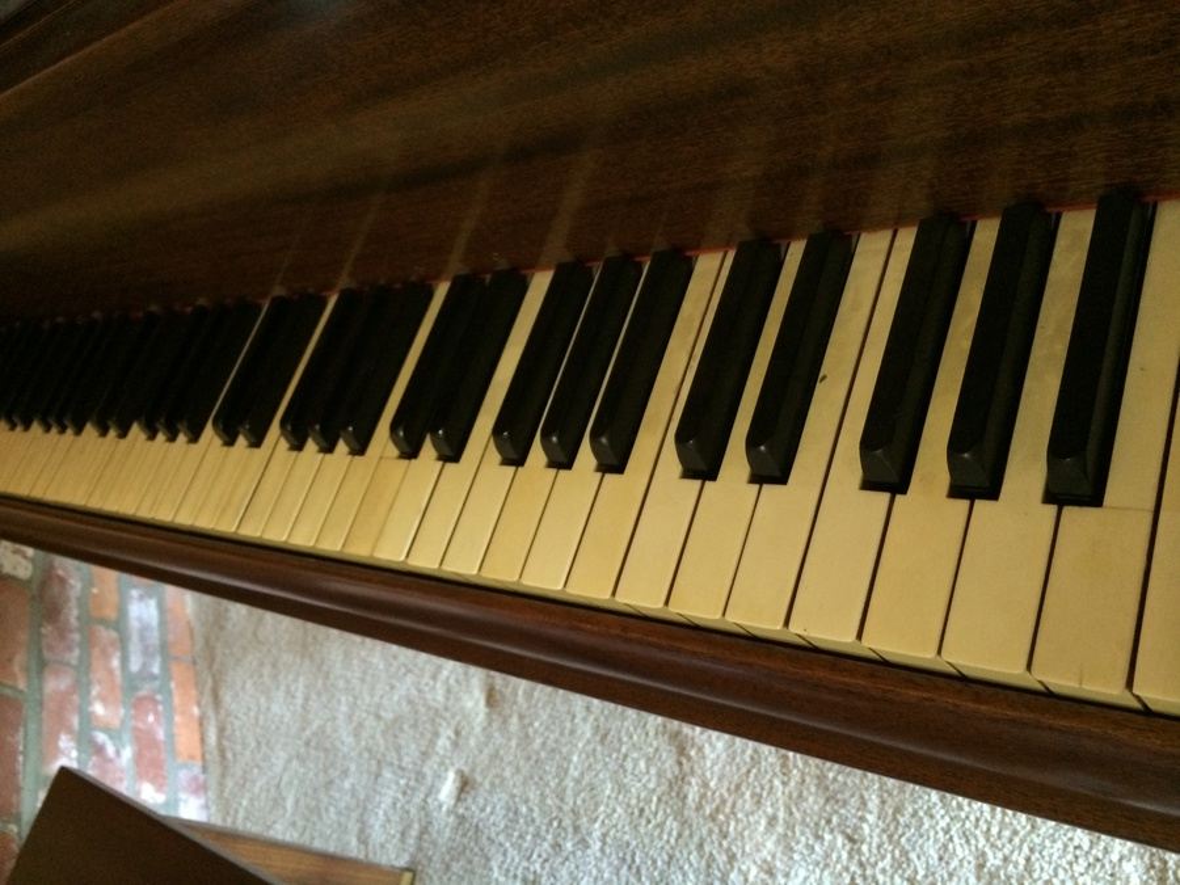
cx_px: 590
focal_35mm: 30
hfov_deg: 60.0
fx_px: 1023
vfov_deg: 46.8
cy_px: 442
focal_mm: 4.12
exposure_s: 1/15
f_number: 2.2
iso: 400
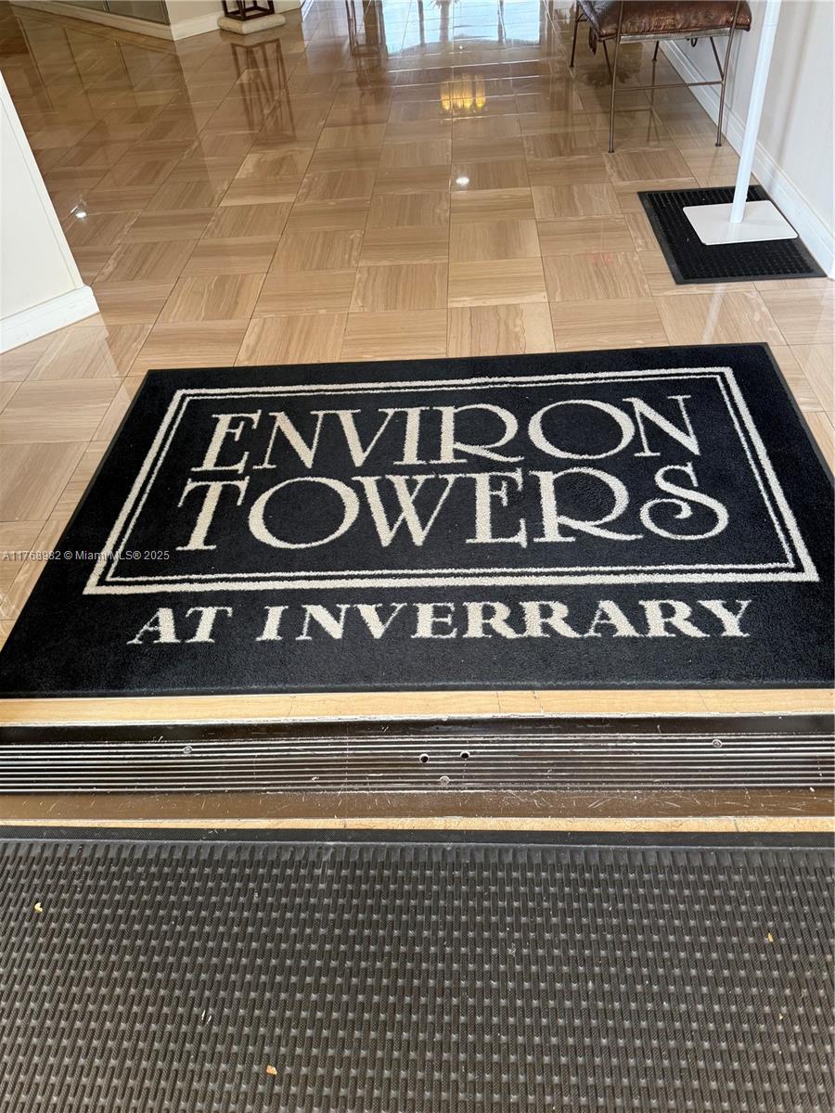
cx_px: 418
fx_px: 772
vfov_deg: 71.6
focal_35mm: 24
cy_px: 556
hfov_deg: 56.8
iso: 125
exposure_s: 1/121
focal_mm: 6.76
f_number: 1.78
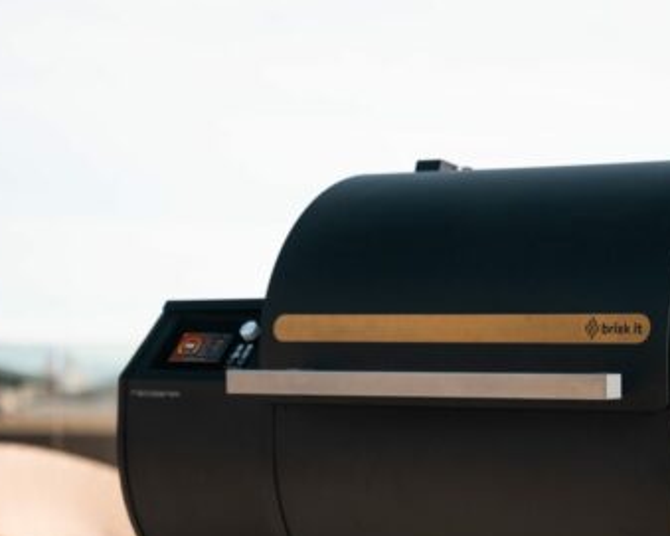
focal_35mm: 135
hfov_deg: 14.2
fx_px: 2676
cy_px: 453
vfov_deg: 11.4
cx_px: 532
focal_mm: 70
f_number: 2.8
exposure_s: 1/125
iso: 200
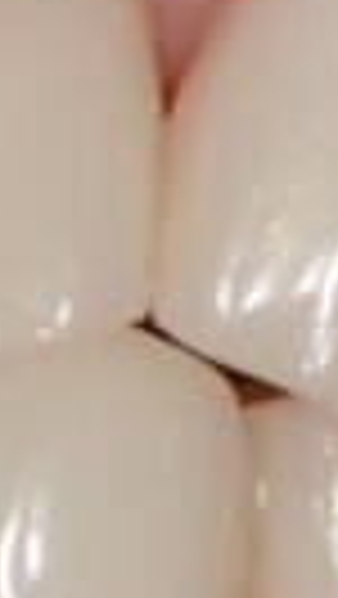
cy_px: 346
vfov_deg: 2.9
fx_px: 11800
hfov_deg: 1.6
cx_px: 406
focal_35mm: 742
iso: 200
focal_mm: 105
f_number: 36
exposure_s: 1/60
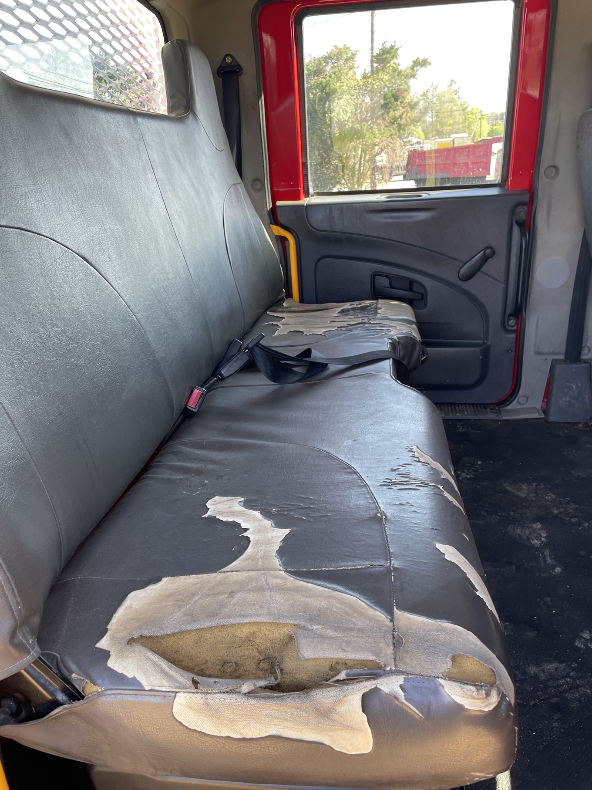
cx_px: 296
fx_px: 593
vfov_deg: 67.3
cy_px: 395
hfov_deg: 53.1
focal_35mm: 26
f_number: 1.6
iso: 40
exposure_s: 1/121
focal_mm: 4.2
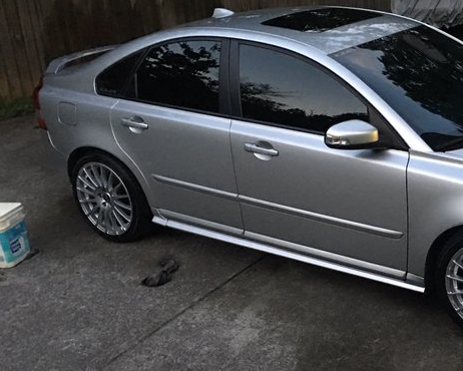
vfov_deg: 30.9
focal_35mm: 49
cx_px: 399
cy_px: 191
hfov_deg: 36.2
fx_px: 672
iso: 80
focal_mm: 4.15
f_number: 2.2
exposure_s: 1/4
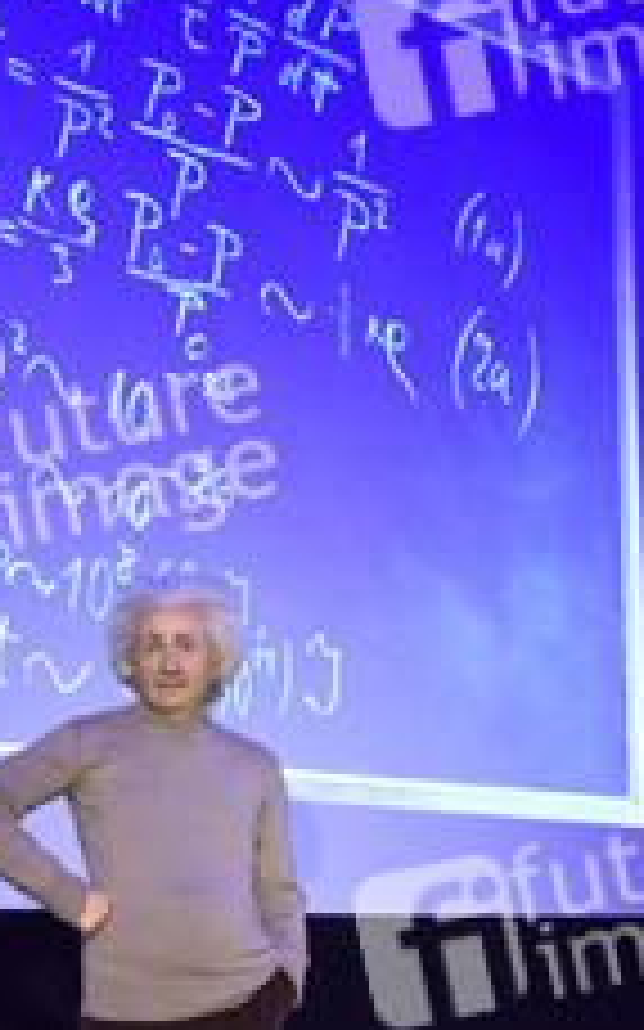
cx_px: 176
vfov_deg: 28.8
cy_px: 697
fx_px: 1995
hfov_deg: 18.2
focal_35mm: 71
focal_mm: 40
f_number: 5.6
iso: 2500
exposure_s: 1/80
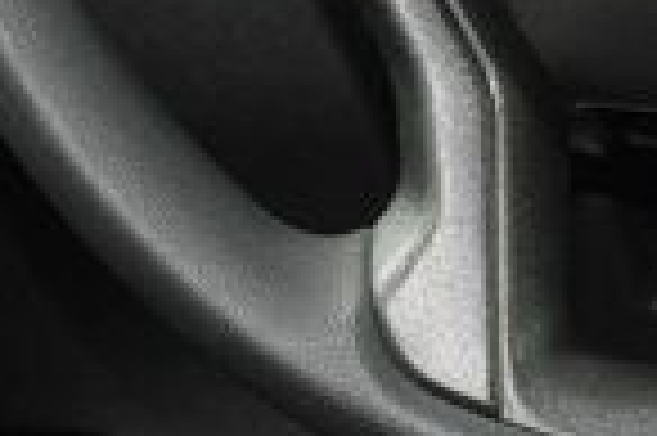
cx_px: 792
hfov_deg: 8.8
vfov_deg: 5.8
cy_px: -393
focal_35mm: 230
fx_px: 4196
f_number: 4.2
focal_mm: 35
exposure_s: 1/30
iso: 3200
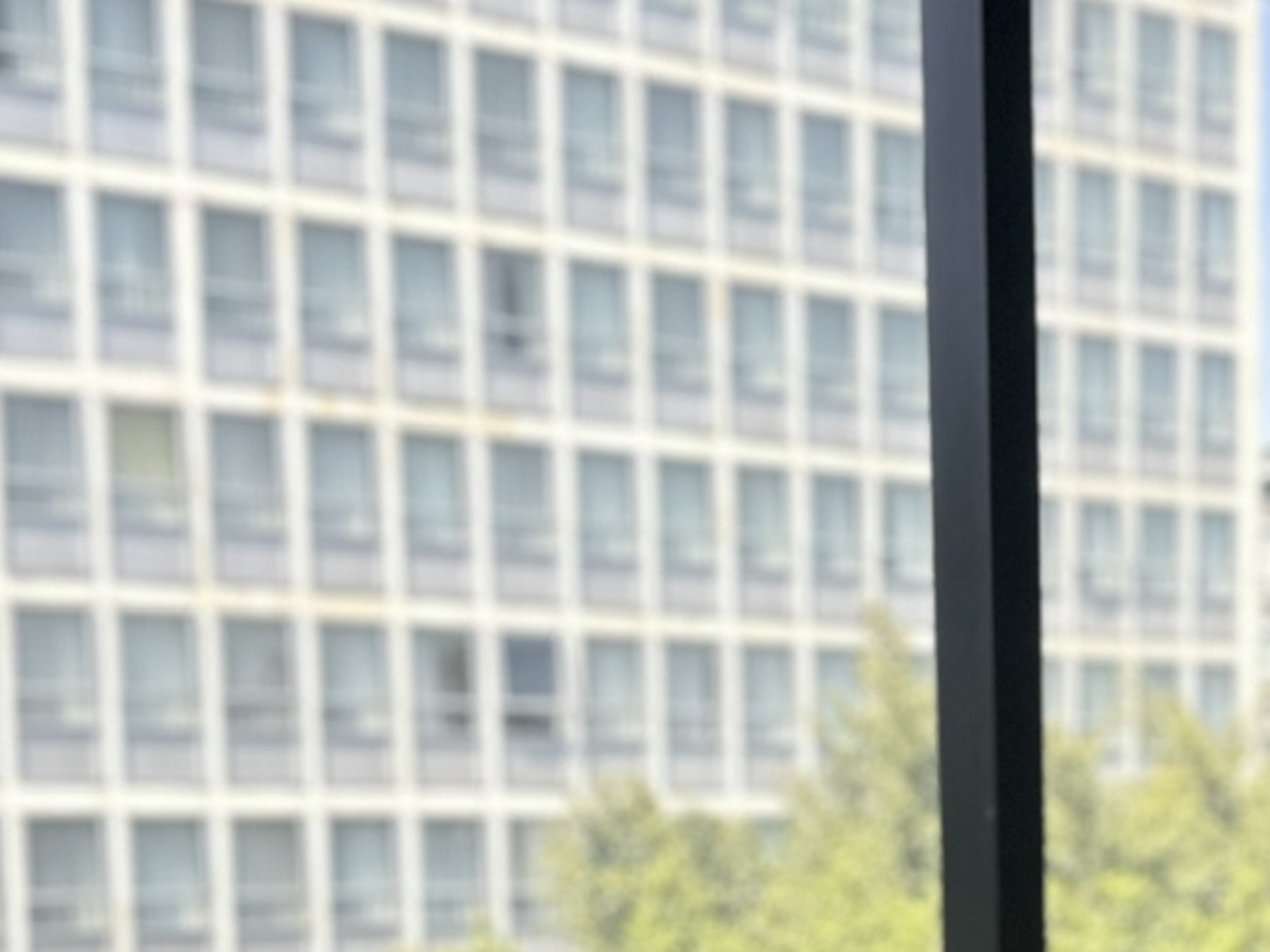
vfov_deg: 19.3
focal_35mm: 72
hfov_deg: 26.3
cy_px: 1138
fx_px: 2641
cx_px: 1082
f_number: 1.78
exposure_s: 1/435
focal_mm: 6.86
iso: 80
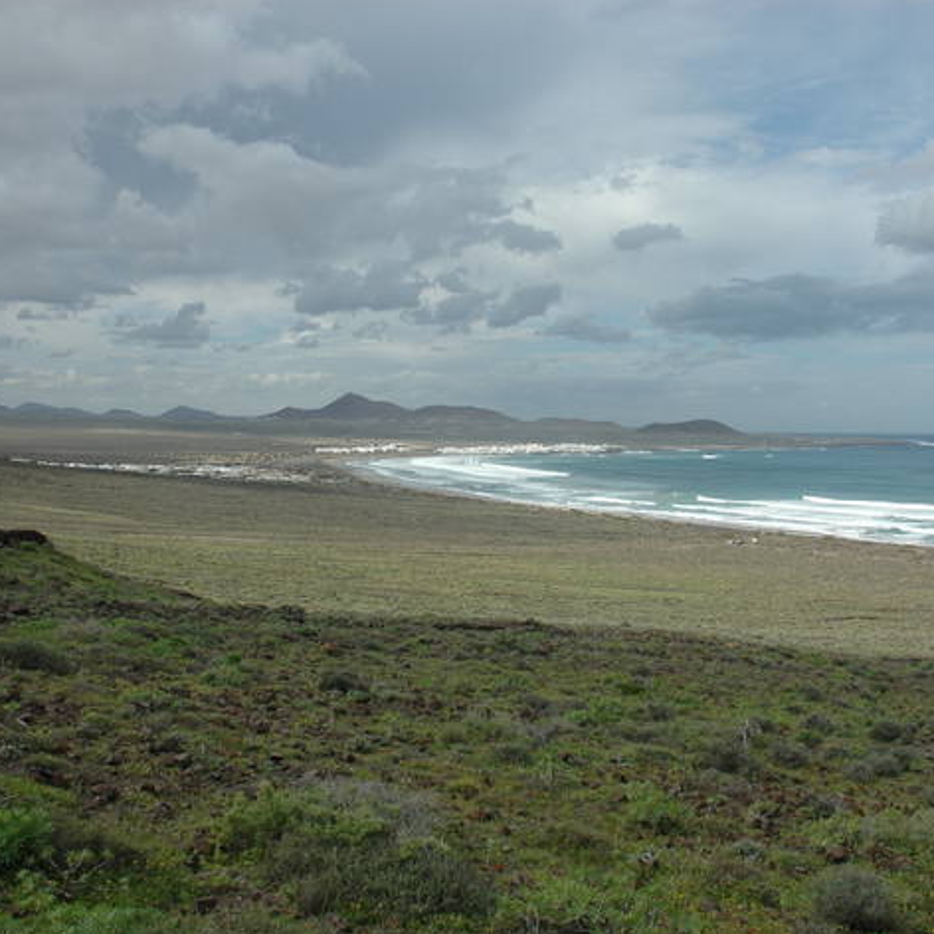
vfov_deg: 47.2
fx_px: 1068
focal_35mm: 35
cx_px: 574
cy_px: 468
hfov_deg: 46.9
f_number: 10
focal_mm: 18
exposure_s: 1/400
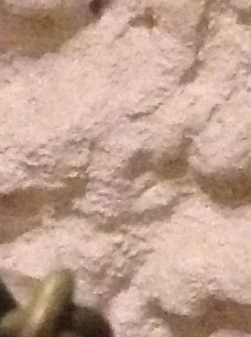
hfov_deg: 5.8
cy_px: 585
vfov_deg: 7.8
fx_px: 2395
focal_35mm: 247
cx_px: -341
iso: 800
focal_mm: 4.28
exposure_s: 1/17
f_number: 2.4
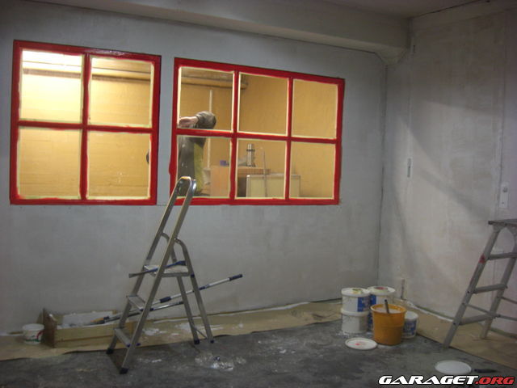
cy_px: 194
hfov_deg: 49.0
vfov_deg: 37.7
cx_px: 258
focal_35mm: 38
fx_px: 568
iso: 400
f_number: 2.8
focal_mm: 7.9
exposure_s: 1/40
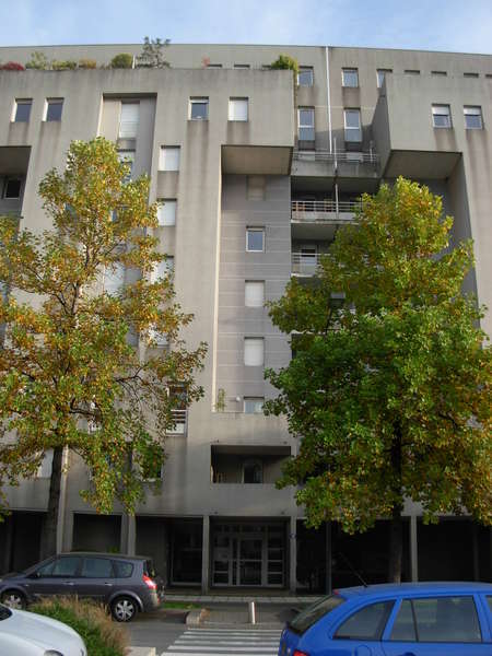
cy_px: 328
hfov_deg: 37.7
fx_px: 720
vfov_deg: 49.0
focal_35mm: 38
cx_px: 246
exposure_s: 1/287
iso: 79
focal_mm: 6.3
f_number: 2.9
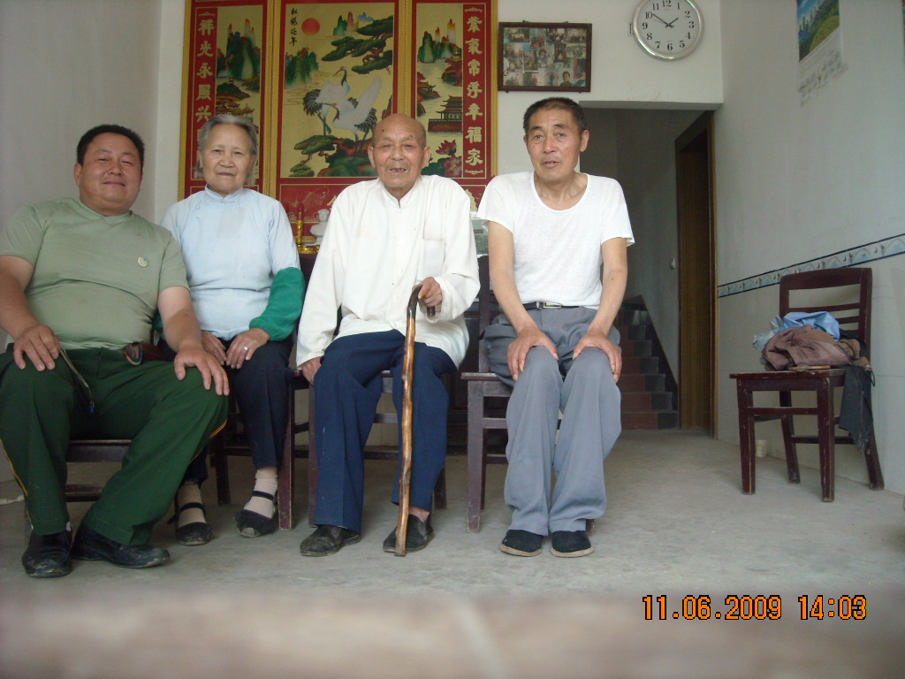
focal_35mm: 35
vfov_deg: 40.7
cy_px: 340
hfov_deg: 52.6
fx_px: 915
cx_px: 452
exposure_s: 1/60
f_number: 2.8
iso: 175
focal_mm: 5.7
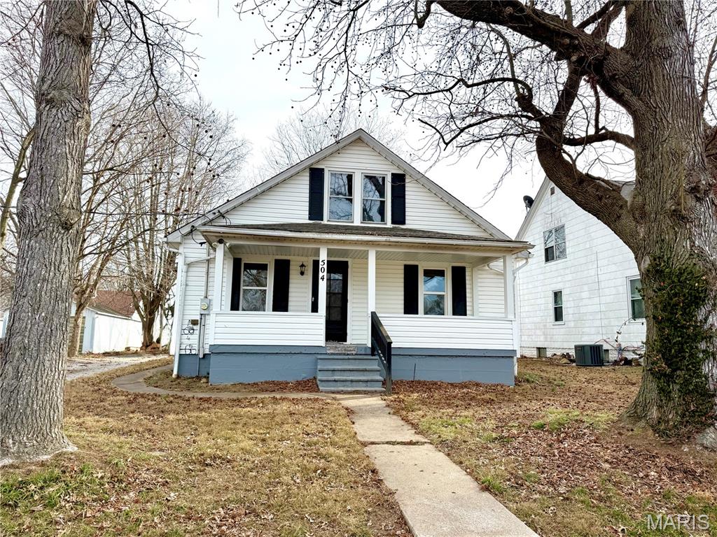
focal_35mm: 24
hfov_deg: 71.6
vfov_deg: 56.8
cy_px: 268
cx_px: 358
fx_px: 497
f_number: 1.78
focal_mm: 6.76
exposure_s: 1/3584
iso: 80
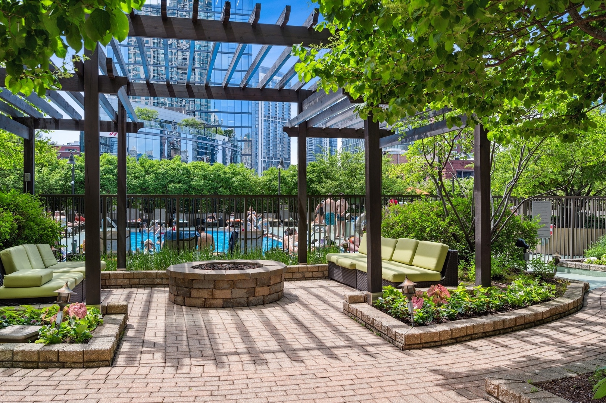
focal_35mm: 30
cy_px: 202
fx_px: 505
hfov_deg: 62.0
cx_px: 303
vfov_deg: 43.5
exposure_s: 1/180
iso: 200
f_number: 9.5
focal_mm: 30
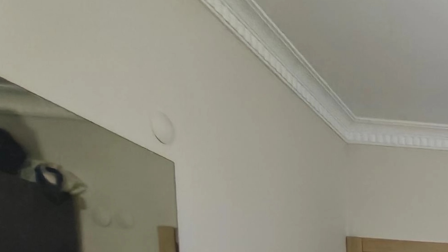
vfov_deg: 23.6
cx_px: 625
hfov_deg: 33.0
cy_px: 403
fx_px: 439
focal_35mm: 37
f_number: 2
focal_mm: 1.82
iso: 320
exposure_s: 1/25
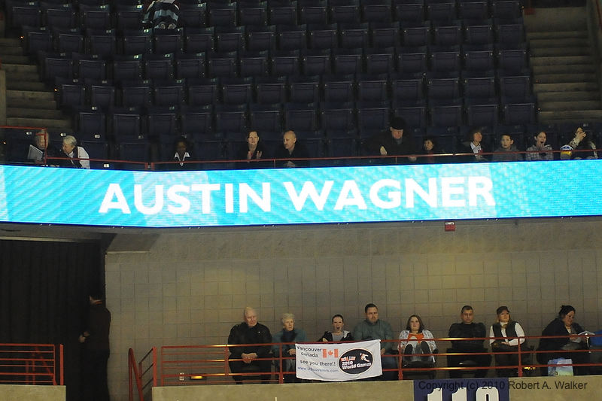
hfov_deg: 20.6
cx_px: 301
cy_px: 200
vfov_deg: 13.8
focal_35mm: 99
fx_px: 1655
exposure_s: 1/250
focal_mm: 66
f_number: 2.8
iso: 1600
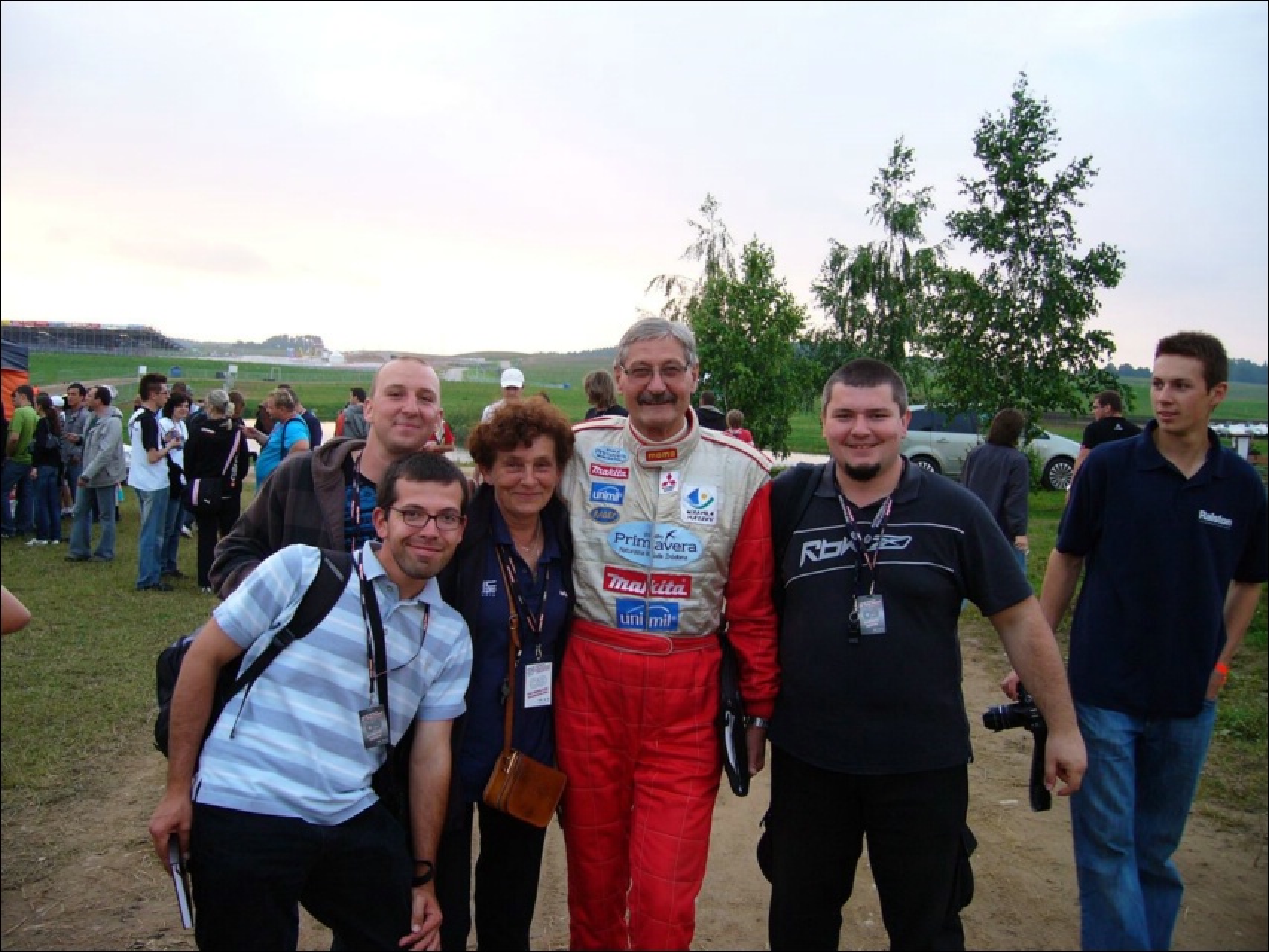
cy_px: 476
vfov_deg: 40.7
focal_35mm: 35
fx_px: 1283
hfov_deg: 52.6
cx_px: 634
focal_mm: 5.8
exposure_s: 1/60
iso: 100
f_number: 2.8
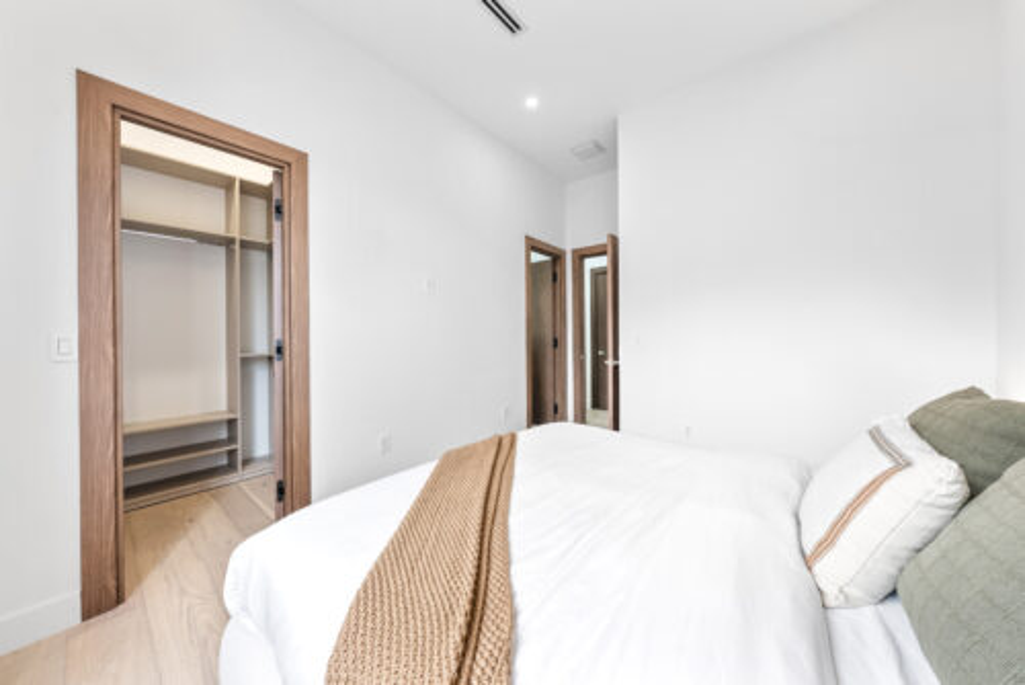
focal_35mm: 12
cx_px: 512
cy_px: 342
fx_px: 342
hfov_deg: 112.6
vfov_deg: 90.1
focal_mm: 12
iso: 250
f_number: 8
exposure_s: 1/13
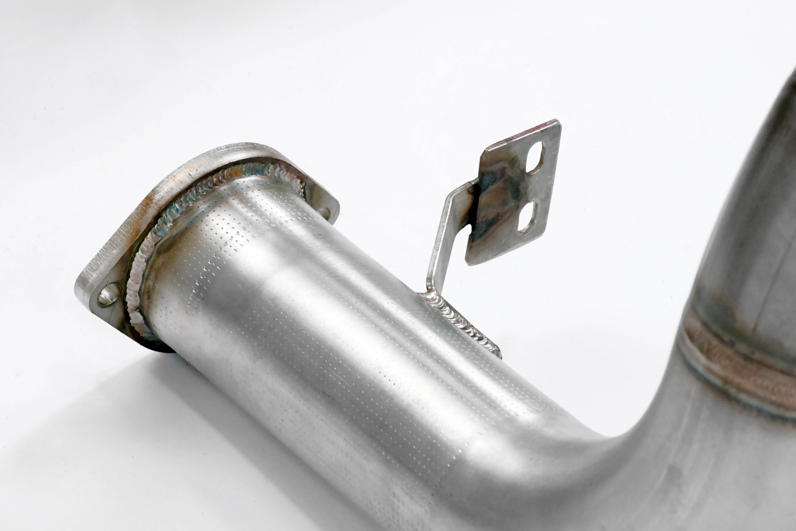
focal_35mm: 174
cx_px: 398
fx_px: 3847
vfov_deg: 7.9
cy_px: 266
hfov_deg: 11.8
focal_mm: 116
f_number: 13
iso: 3200
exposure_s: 1/160
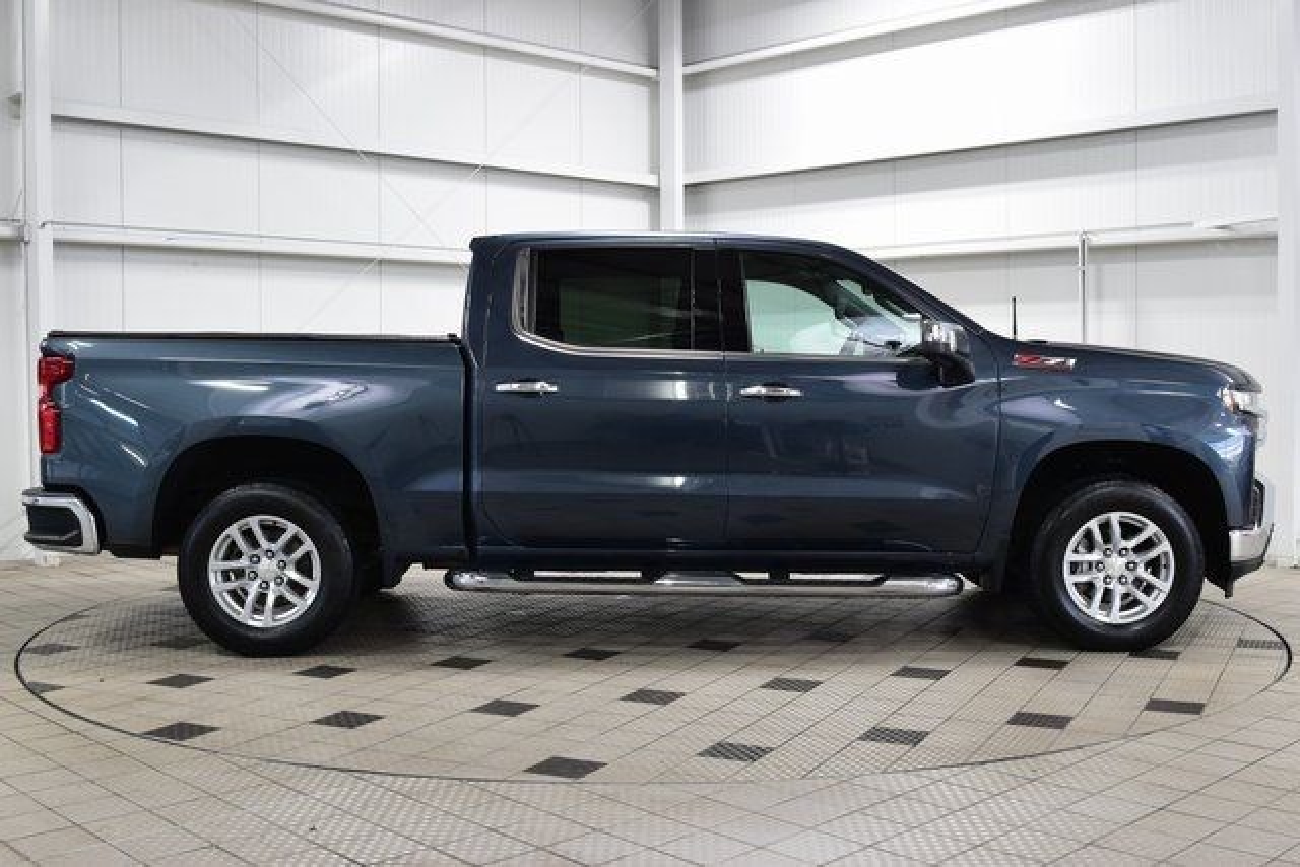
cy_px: 434
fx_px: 1463
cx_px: 650
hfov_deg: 47.9
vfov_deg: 33.0
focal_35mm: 40
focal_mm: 27
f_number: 6.3
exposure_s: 1/15
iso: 500
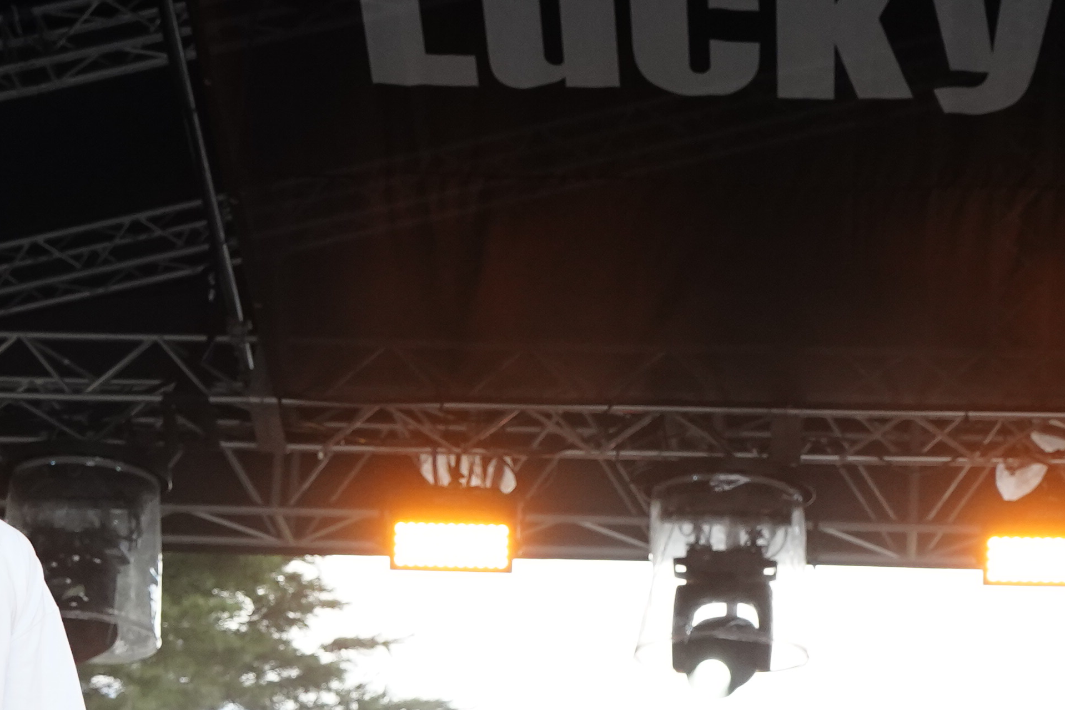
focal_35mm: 122
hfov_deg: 16.8
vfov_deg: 11.1
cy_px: 757
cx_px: 411
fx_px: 3609
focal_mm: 39
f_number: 5
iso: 2000
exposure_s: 1/800
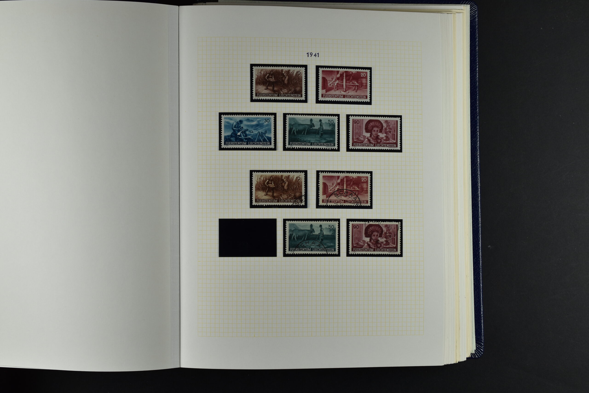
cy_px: 196
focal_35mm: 60
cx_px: 294
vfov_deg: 22.6
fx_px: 982
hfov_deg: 33.4
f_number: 8
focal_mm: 40
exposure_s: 1/250
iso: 400
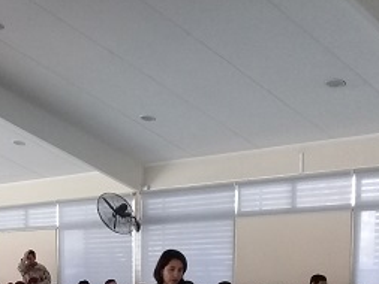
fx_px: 876
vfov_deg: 17.4
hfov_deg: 23.4
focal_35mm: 80
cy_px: 359
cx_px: -1
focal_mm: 3.3
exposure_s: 1/25
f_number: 2.2
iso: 200
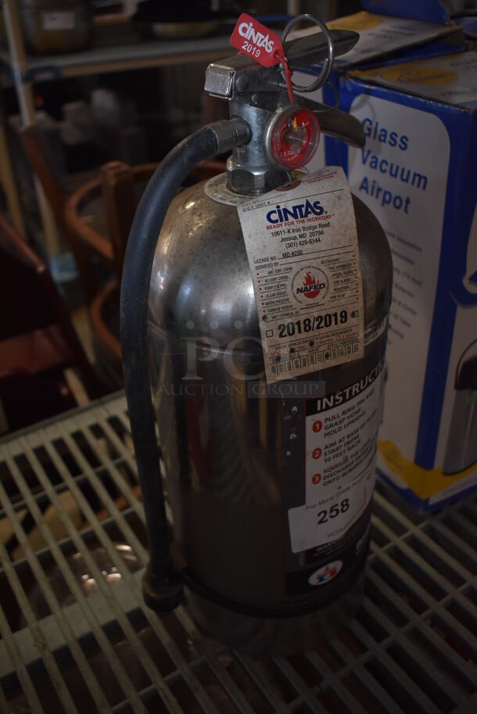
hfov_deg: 40.0
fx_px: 655
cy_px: 357
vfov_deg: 57.2
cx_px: 238
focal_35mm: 33
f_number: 3.8
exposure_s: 1/125
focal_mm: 22
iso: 900
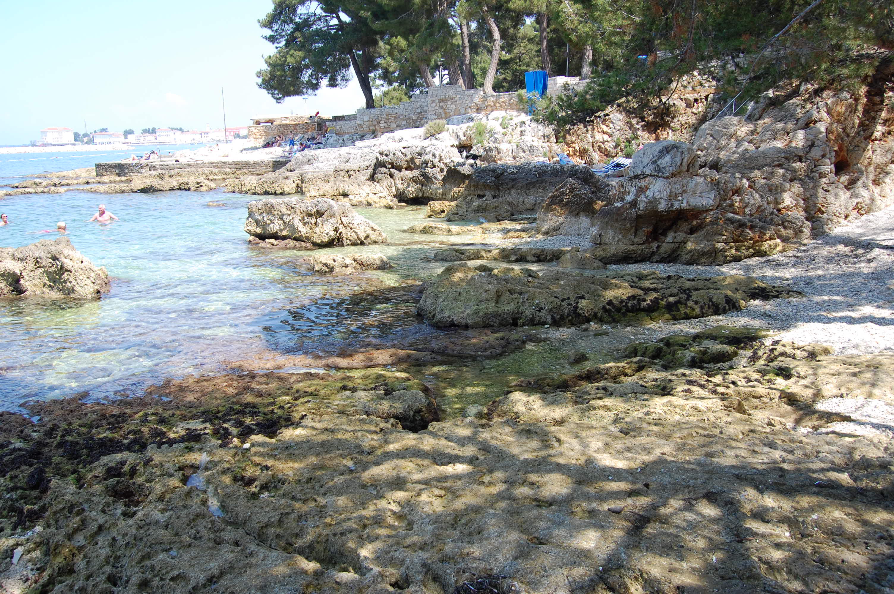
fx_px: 670
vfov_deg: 47.8
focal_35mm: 27
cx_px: 447
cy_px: 297
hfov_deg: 67.4
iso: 200
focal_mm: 18
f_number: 7.1
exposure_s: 1/200
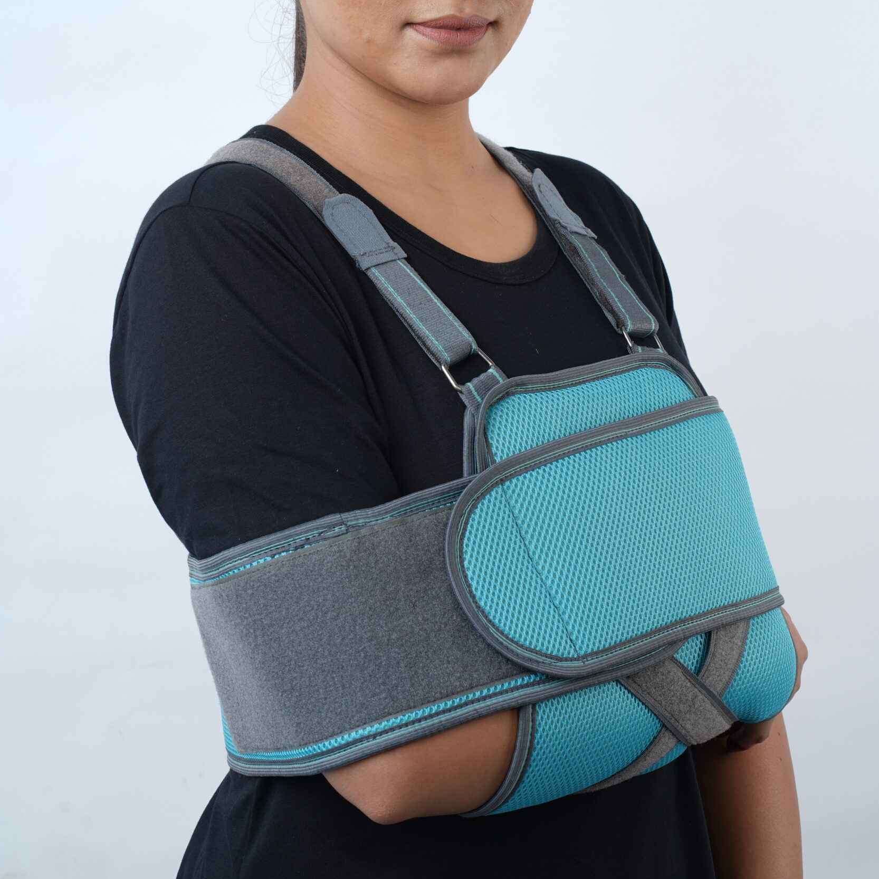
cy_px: 302
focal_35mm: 111
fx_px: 3189
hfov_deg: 15.7
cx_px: 438
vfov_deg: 15.7
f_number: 13
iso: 50
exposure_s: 1/160
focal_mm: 85
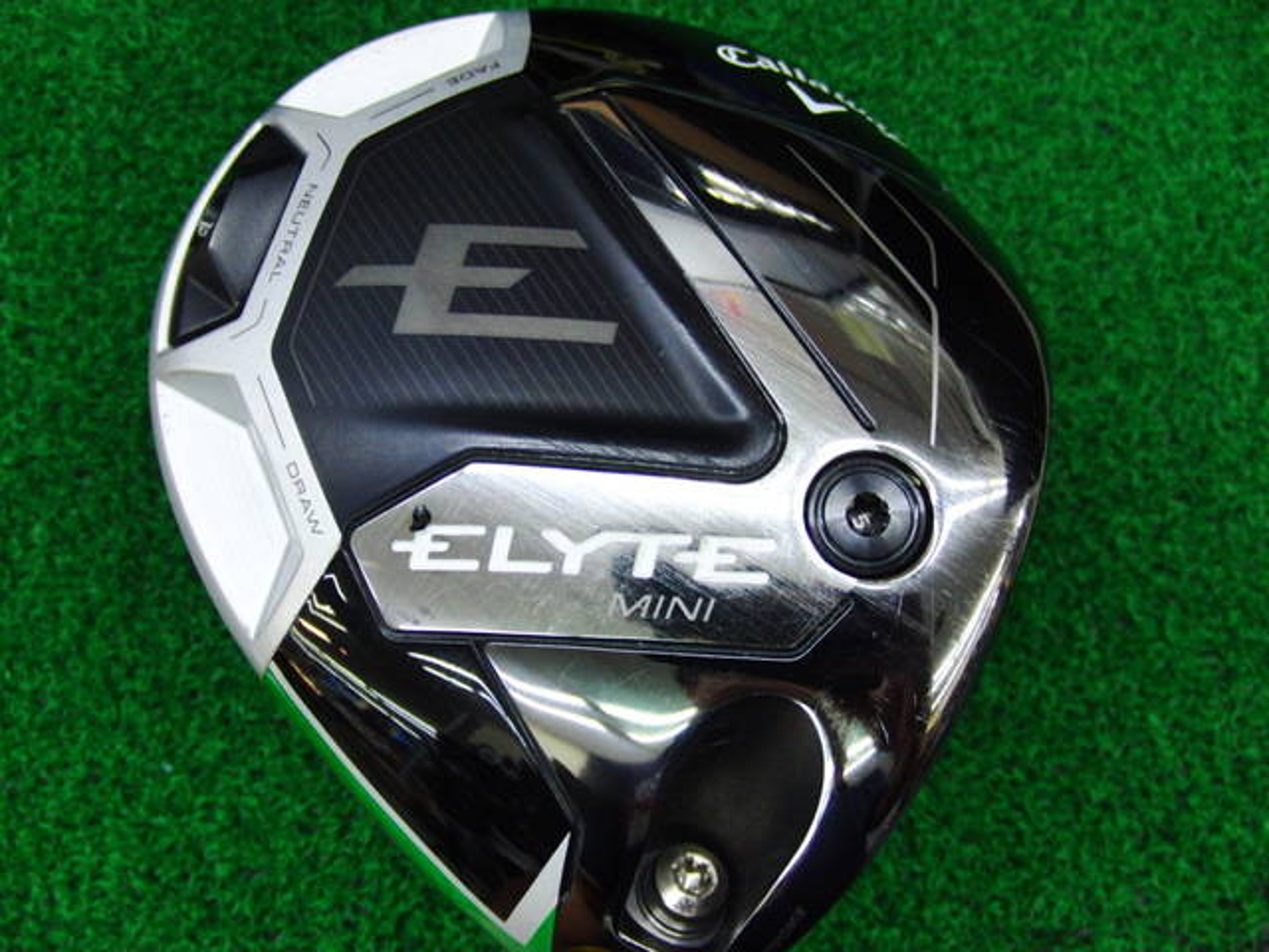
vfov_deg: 38.7
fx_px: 1356
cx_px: 634
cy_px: 476
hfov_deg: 50.1
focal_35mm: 37
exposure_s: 1/80
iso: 400
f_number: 3.6
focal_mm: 6.42
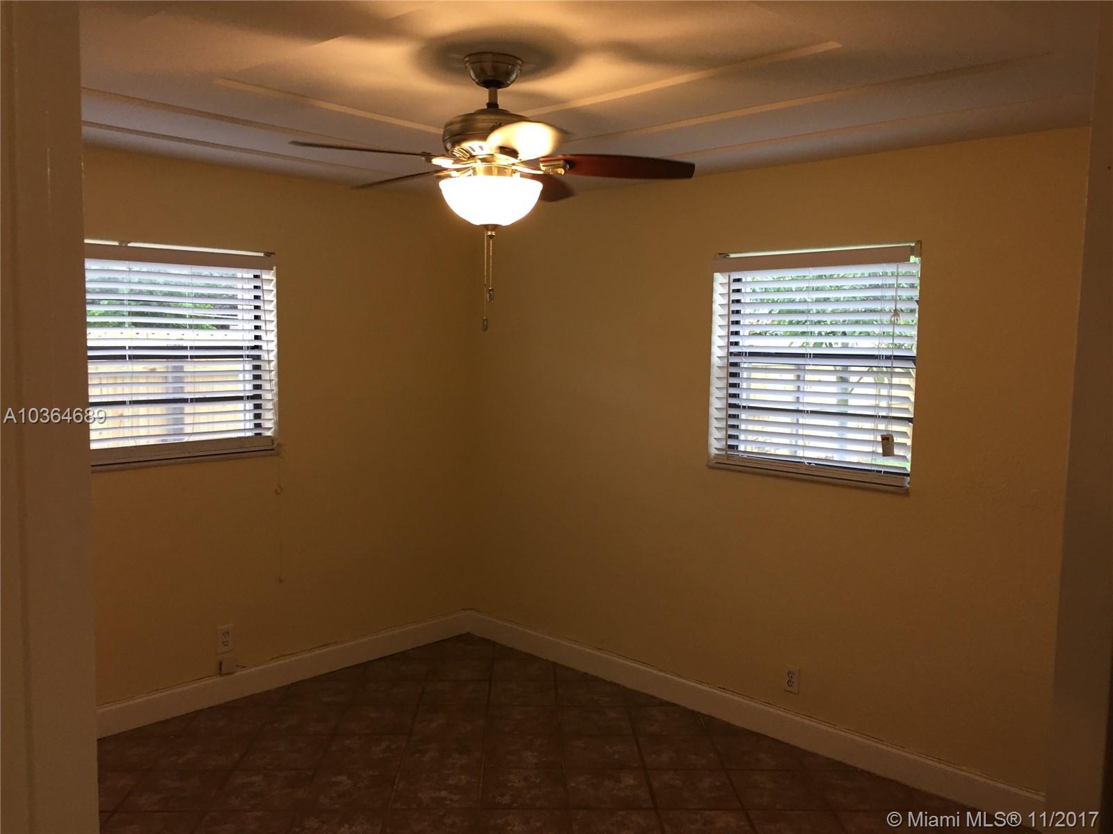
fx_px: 932
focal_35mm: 29
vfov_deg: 48.2
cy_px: 417
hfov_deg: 61.7
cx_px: 556
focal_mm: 4.15
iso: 50
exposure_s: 1/30
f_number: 2.2
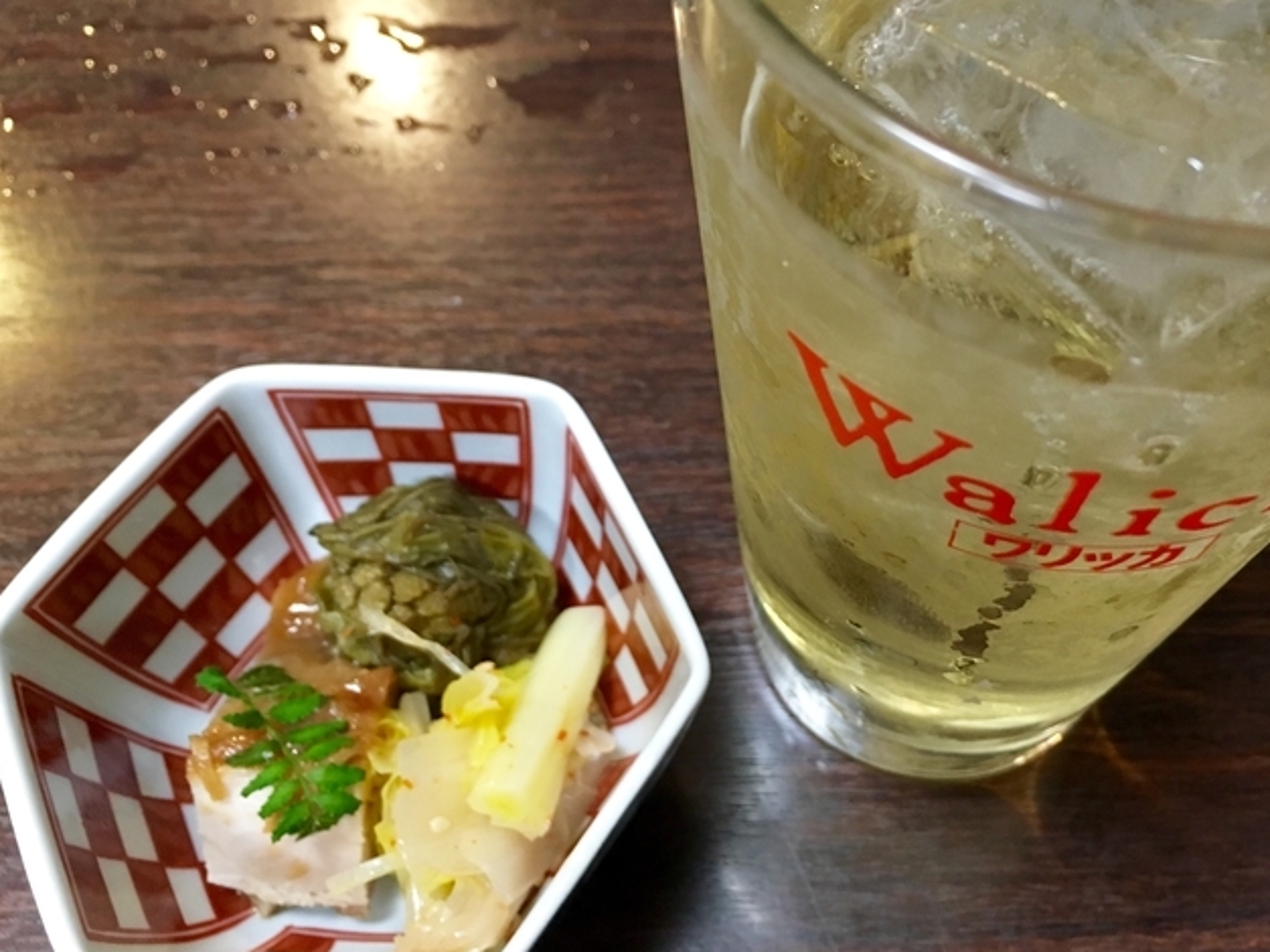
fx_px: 1357
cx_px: 774
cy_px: 433
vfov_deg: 38.6
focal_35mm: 37
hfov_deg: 49.8
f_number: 2.2
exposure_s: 1/30
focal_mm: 4.15
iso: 160
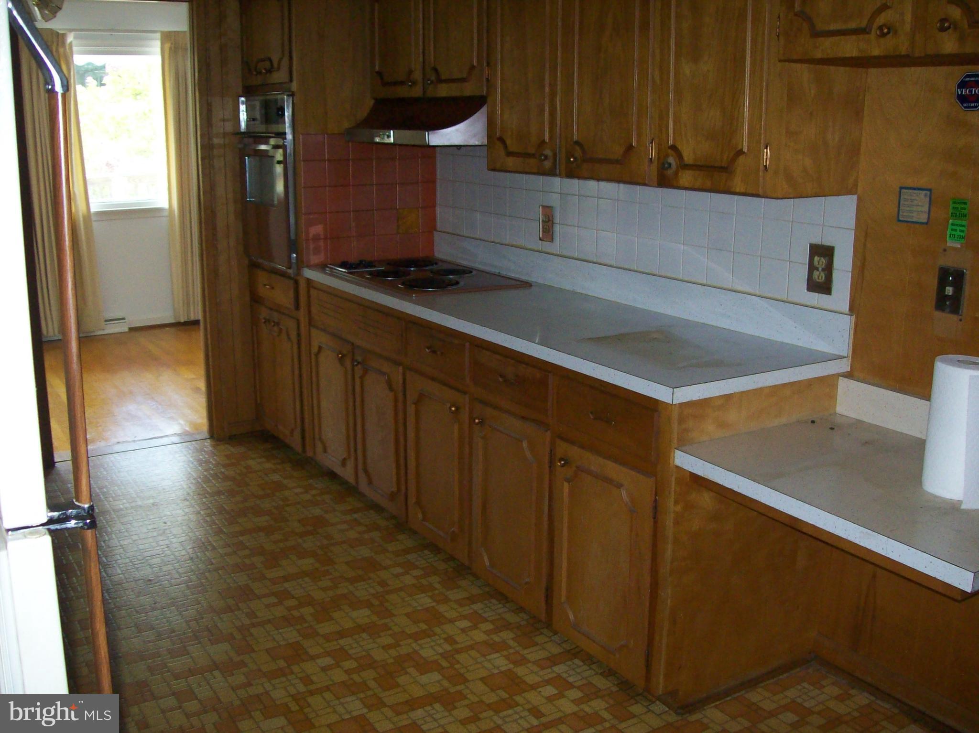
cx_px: 490
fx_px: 1018
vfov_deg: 39.6
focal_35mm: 36
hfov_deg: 51.4
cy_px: 366
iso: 200
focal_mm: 6
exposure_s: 1/64
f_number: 2.7
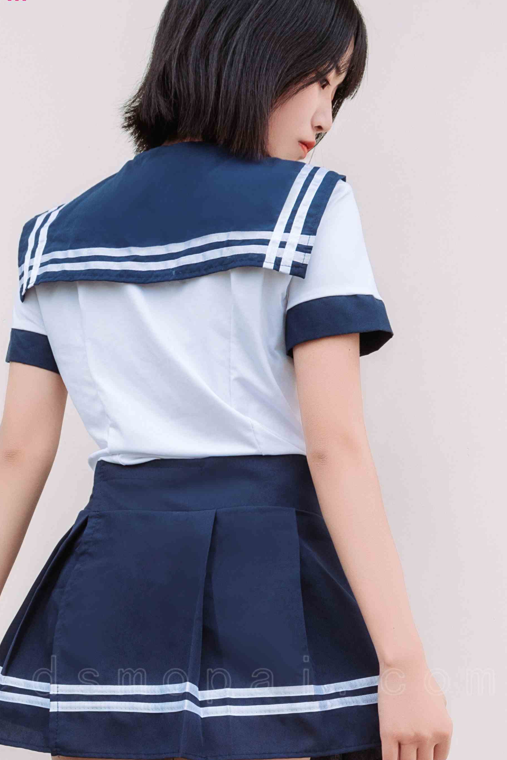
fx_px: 1498
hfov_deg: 19.2
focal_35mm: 71
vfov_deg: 27.3
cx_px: 203
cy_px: 696
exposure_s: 1/100
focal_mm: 32
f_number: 13
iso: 200
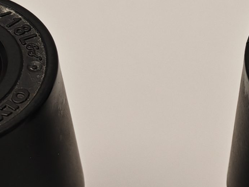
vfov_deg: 9.5
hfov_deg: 12.6
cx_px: 167
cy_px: 128
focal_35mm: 156
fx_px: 1122
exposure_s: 1/100
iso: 160
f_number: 2
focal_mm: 6.83
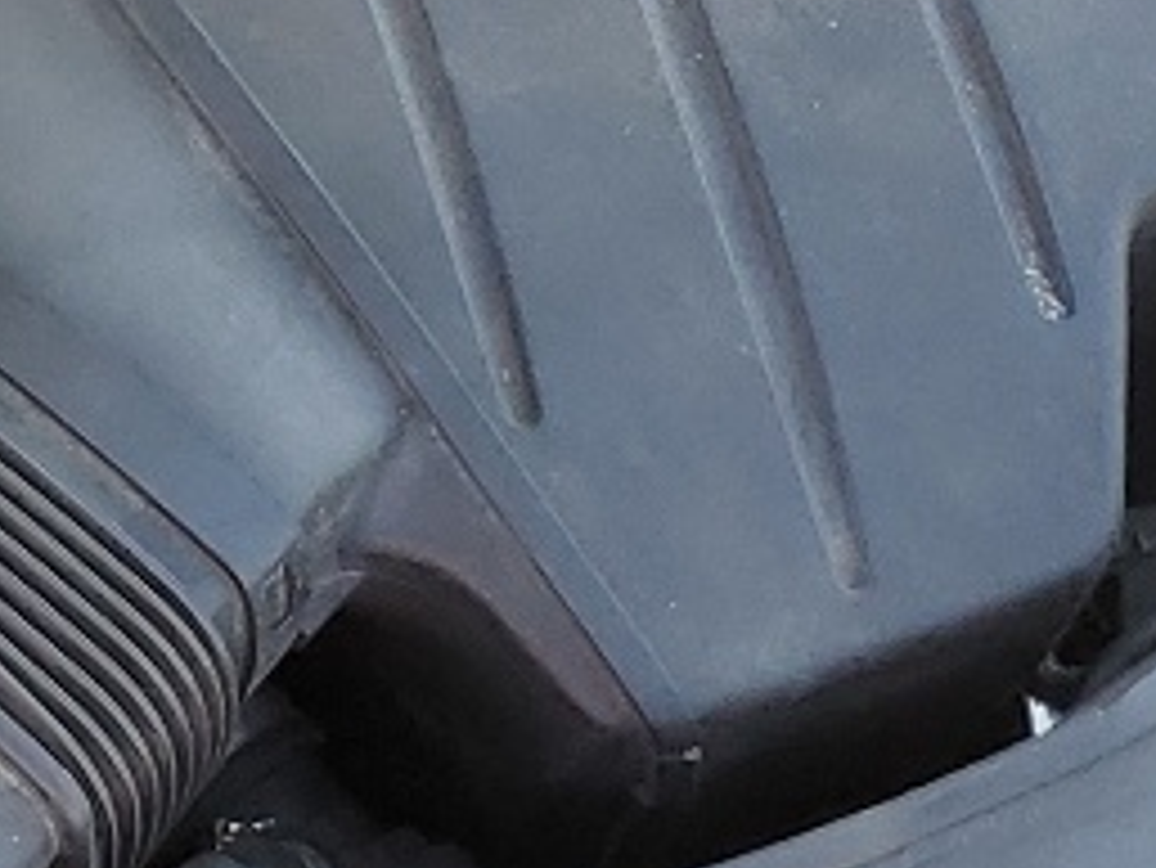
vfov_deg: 9.0
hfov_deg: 10.8
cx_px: -1372
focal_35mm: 162
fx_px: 5413
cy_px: -396
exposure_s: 1/323
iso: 50
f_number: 1.5
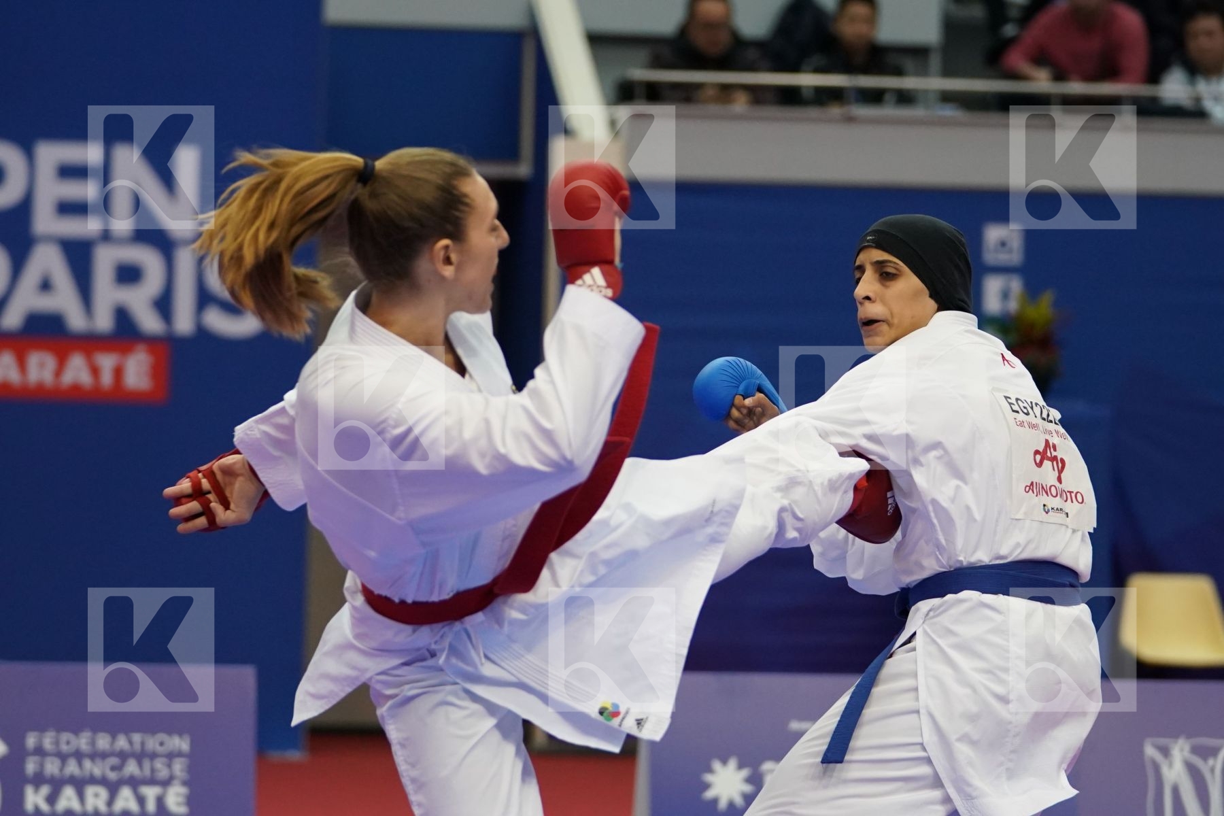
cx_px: 612
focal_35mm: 166
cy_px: 408
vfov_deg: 8.3
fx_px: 5644
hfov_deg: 12.4
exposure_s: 1/1000
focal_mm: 111
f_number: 2.8
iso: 2500
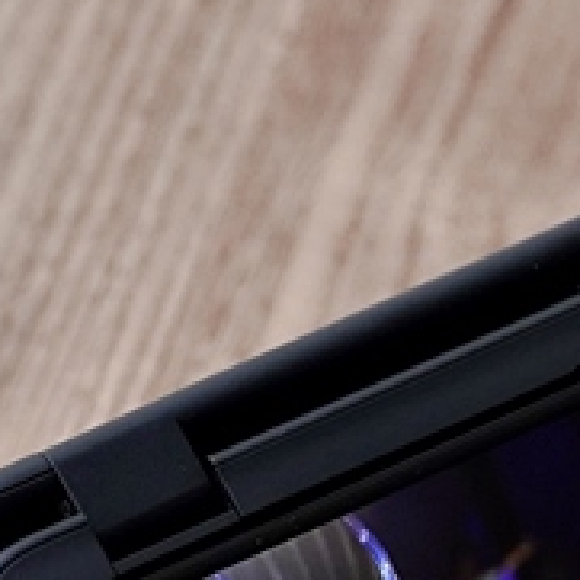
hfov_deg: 4.9
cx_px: 683
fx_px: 6730
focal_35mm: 355
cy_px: 599
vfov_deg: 4.9
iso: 800
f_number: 5.6
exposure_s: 1/160
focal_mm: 70
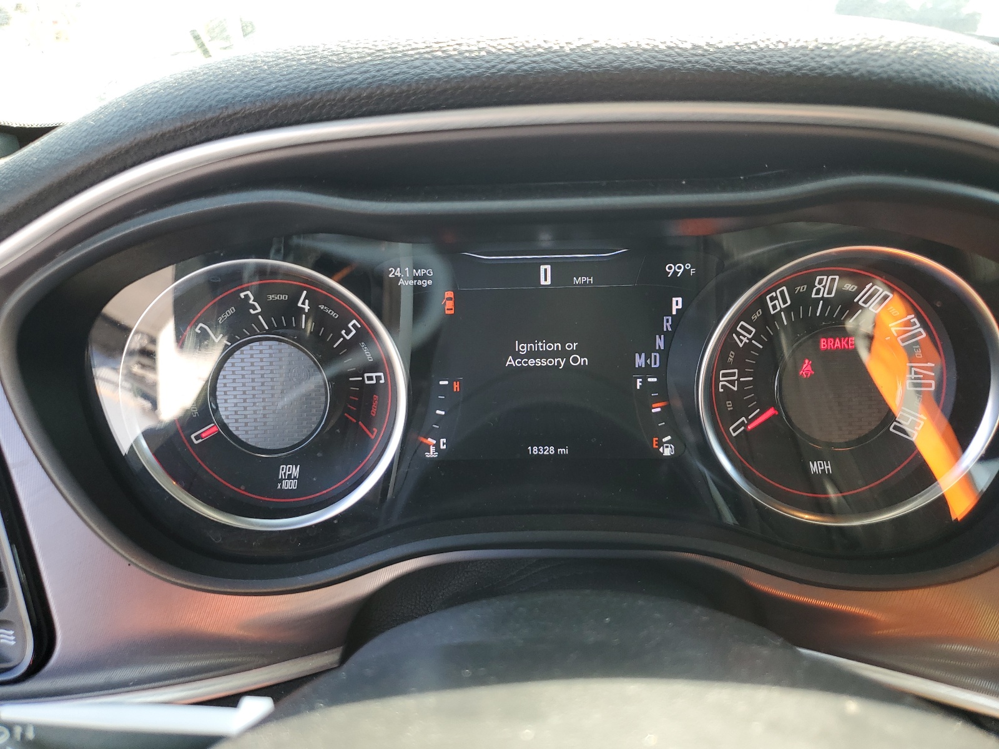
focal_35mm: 26
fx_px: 750
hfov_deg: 67.3
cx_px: 500
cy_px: 374
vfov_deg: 53.1
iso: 50
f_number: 1.5
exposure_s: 1/143
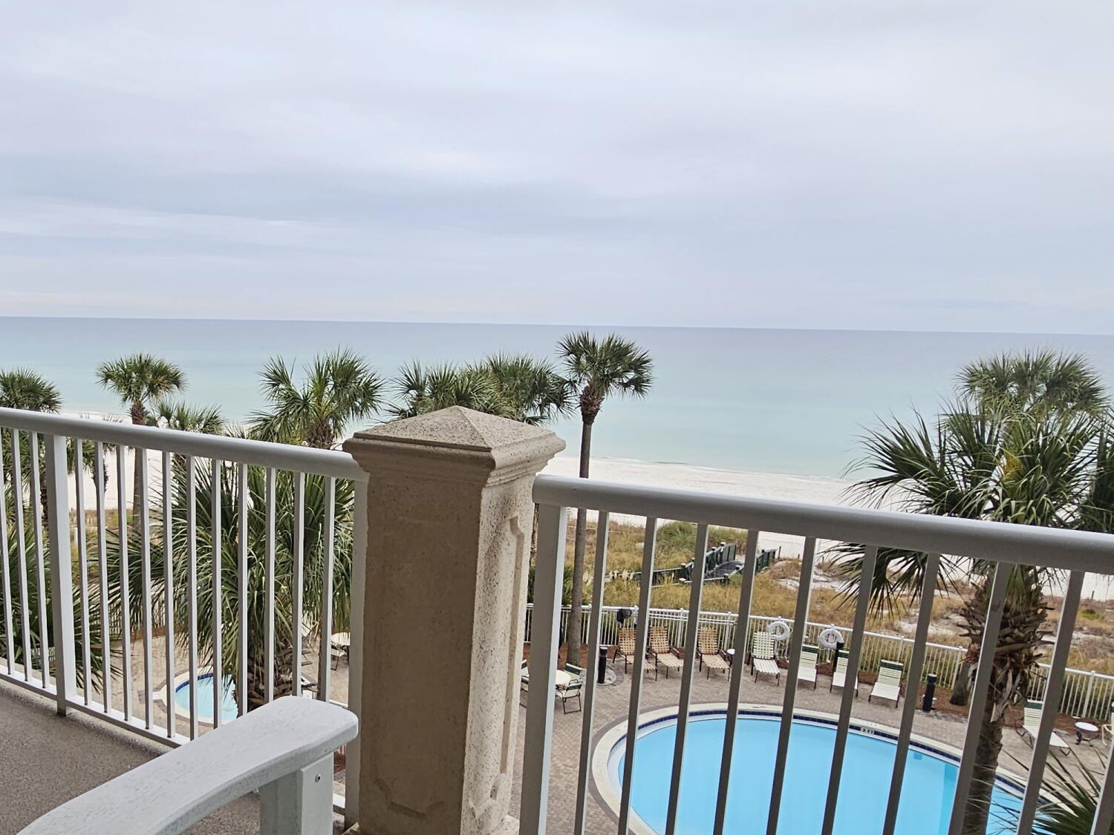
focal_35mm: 26
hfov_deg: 64.5
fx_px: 837
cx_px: 323
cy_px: 521
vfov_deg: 52.5
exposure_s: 1/223
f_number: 2.2
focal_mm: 2.2
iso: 50
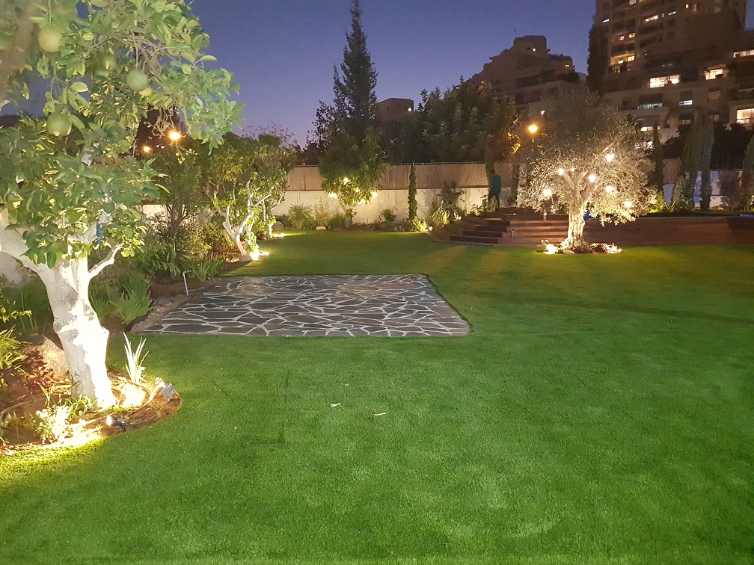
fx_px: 566
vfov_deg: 53.1
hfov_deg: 67.3
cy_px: 282
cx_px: 377
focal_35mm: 26
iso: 640
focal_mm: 4.2
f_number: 1.7
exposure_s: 1/10
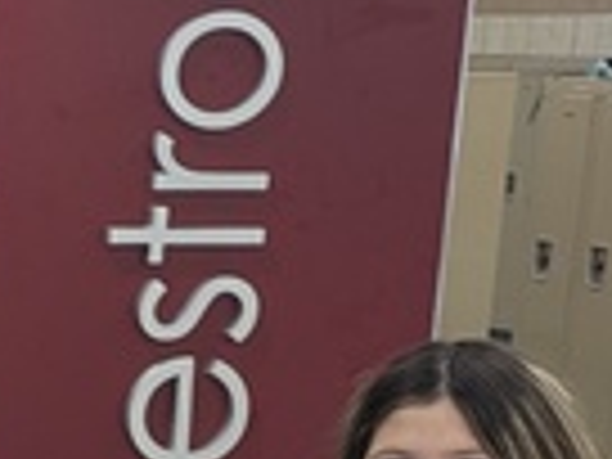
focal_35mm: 181
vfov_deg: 8.0
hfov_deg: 8.6
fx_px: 3200
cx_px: -1359
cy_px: 745
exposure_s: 1/50.2
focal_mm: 6.81
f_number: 1.85
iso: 92
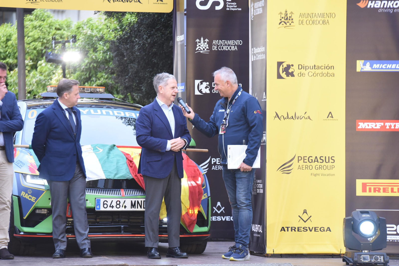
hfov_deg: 11.7
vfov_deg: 7.9
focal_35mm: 175
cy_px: 133
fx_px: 1940
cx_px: 200
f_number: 3.5
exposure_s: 1/250
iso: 1800
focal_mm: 175
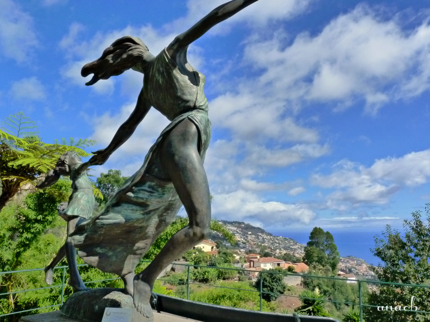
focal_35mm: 27
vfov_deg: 51.4
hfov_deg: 65.3
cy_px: 161
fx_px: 335
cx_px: 215
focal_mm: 4.8
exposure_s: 1/400
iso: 400
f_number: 6.3
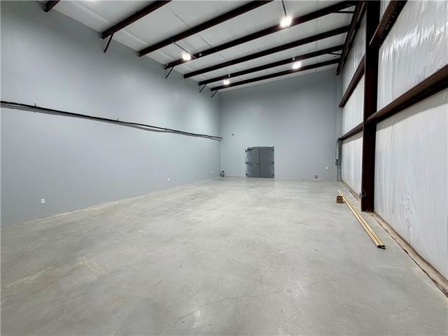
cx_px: 224
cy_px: 168
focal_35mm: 14
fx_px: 181
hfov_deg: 102.1
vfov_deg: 85.7
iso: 80
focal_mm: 2.22
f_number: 2.2
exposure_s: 1/120
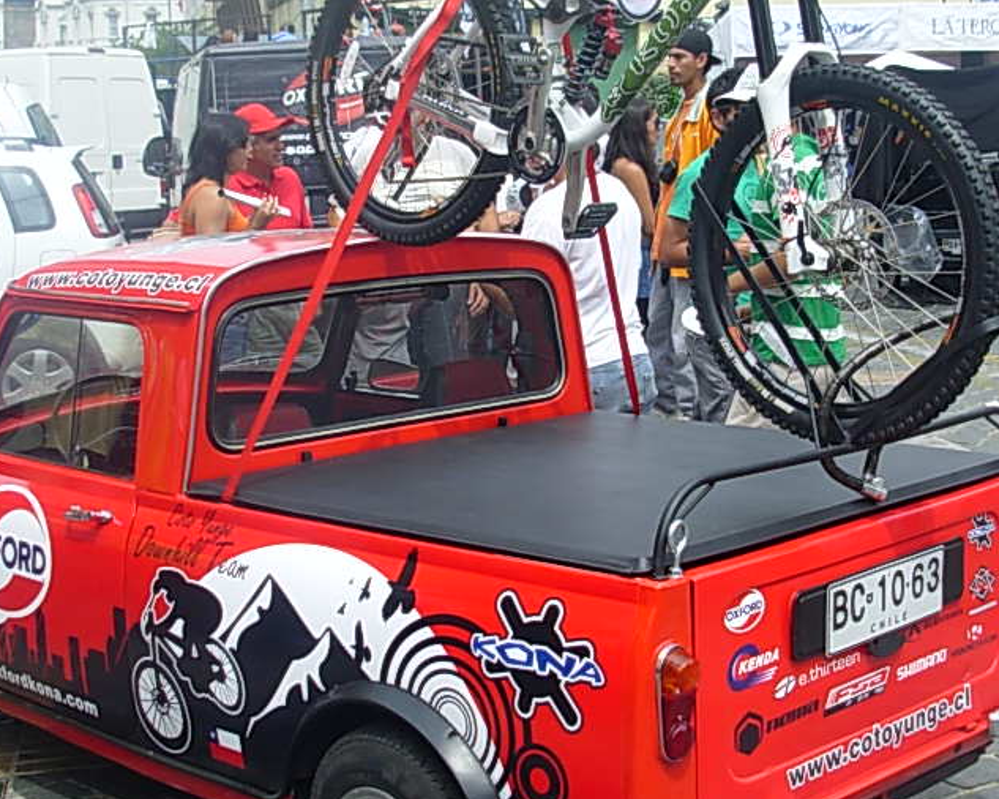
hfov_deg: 31.4
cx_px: 570
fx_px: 1773
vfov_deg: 25.4
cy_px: 365
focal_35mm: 60
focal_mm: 6.3
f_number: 2.9
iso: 50
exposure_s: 1/627
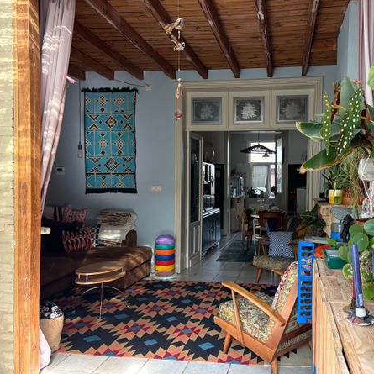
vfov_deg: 52.5
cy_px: 187
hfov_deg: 51.7
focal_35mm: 31
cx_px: 243
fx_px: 379
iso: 125
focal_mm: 5.96
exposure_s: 1/107
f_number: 1.6
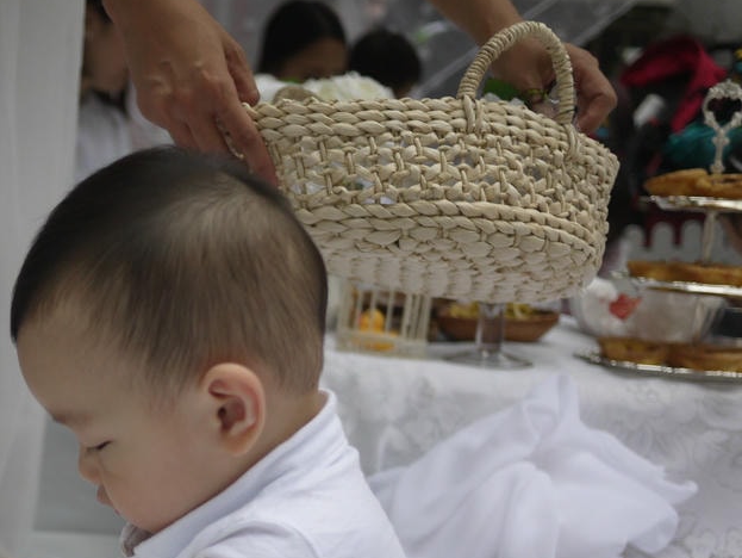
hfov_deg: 24.5
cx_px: 66
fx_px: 1651
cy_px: 531
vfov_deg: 18.7
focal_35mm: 77
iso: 160
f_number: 1.8
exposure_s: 1/1000
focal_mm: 20
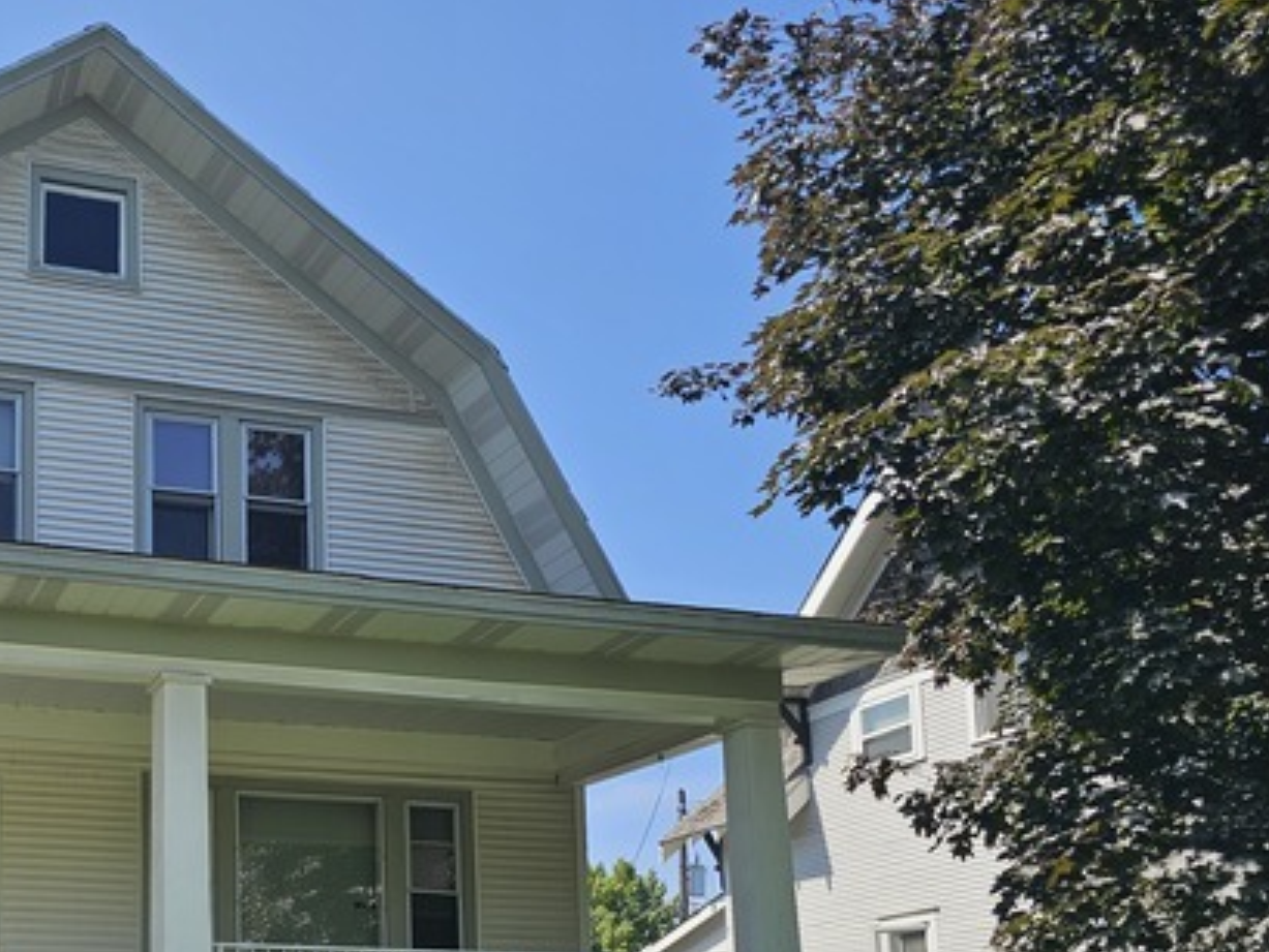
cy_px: 878
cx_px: 133
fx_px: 1650
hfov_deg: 39.2
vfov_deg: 30.6
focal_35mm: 45
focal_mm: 6.3
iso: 10
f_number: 1.7
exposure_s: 1/734
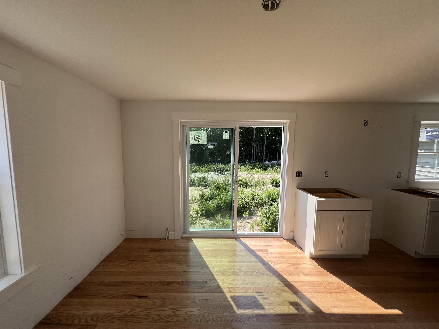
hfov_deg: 106.2
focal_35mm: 13
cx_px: 220
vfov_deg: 89.9
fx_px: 165
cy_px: 164
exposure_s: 1/567
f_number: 1.8
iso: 32
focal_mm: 1.57
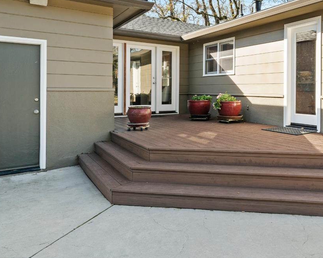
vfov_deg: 48.0
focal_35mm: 30
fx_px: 286
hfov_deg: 56.3
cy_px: 89
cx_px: 239
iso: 200
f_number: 9
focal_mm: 17.5
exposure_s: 1/40
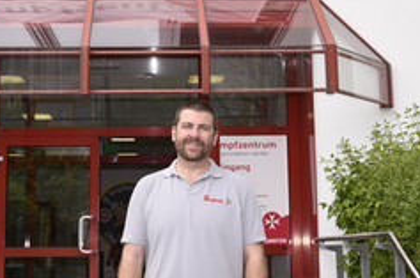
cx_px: 178
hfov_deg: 32.9
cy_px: 147
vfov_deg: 22.2
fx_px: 710
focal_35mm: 61
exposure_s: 1/160
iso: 320
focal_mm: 32
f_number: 10
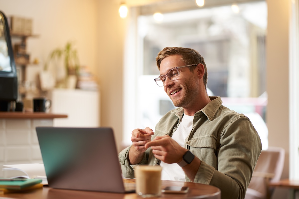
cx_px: 150
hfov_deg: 23.9
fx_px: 706
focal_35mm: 85
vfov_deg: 16.1
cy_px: 100
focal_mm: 85
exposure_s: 1/125
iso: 250
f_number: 2
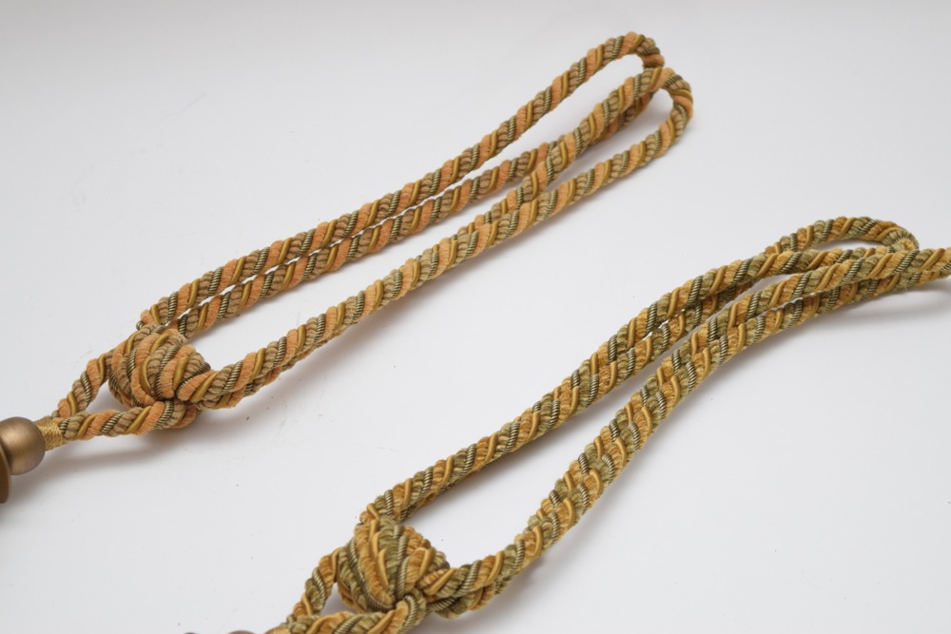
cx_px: 476
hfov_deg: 24.6
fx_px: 2180
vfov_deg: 16.6
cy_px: 317
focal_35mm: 82
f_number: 5.6
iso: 1100
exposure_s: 1/60
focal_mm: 55
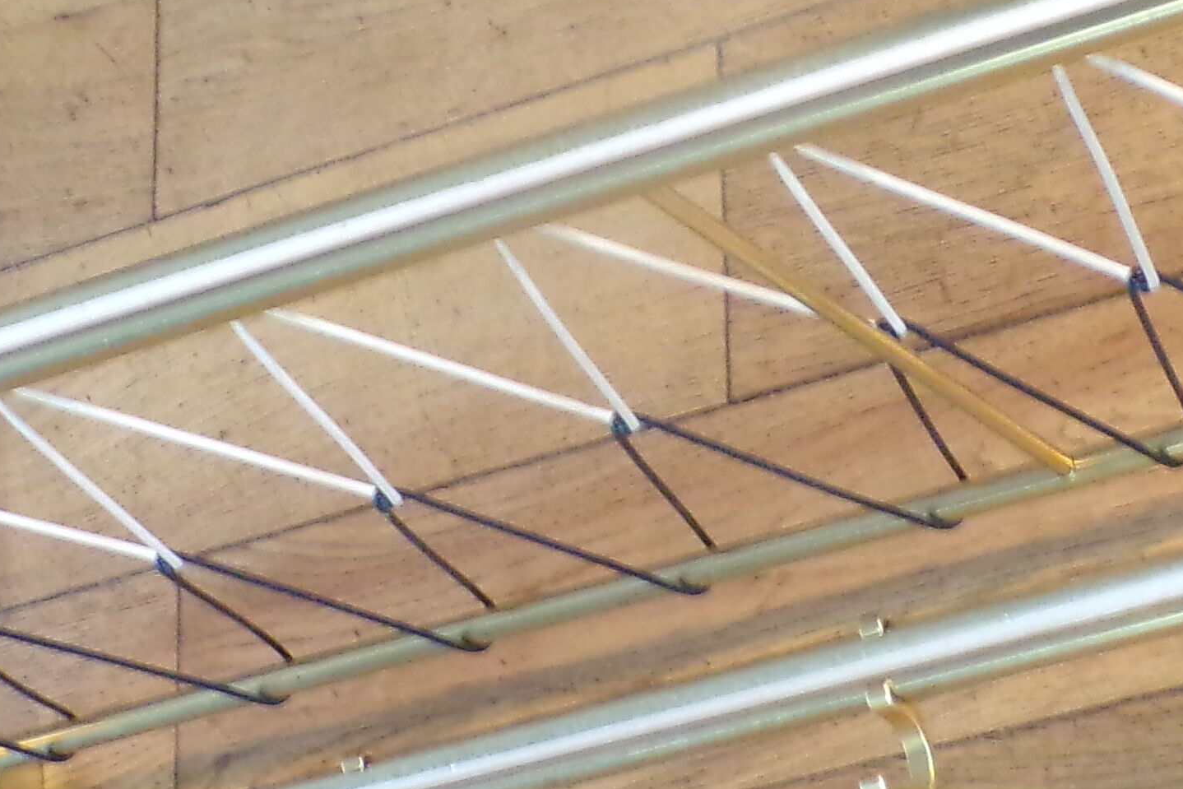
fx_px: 4601
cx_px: 1004
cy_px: 543
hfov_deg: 14.5
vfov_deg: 9.8
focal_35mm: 140
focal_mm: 7.6
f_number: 3.4
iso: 400
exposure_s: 1/7
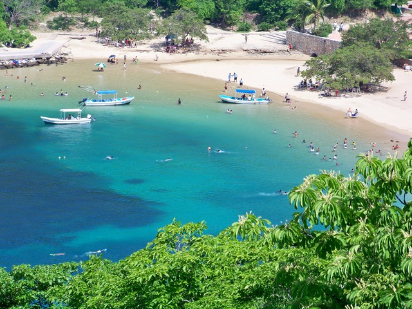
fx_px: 2785
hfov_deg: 8.5
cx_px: 206
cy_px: 154
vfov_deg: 6.4
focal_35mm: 234
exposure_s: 1/500
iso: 64
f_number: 3.6
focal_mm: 35.7
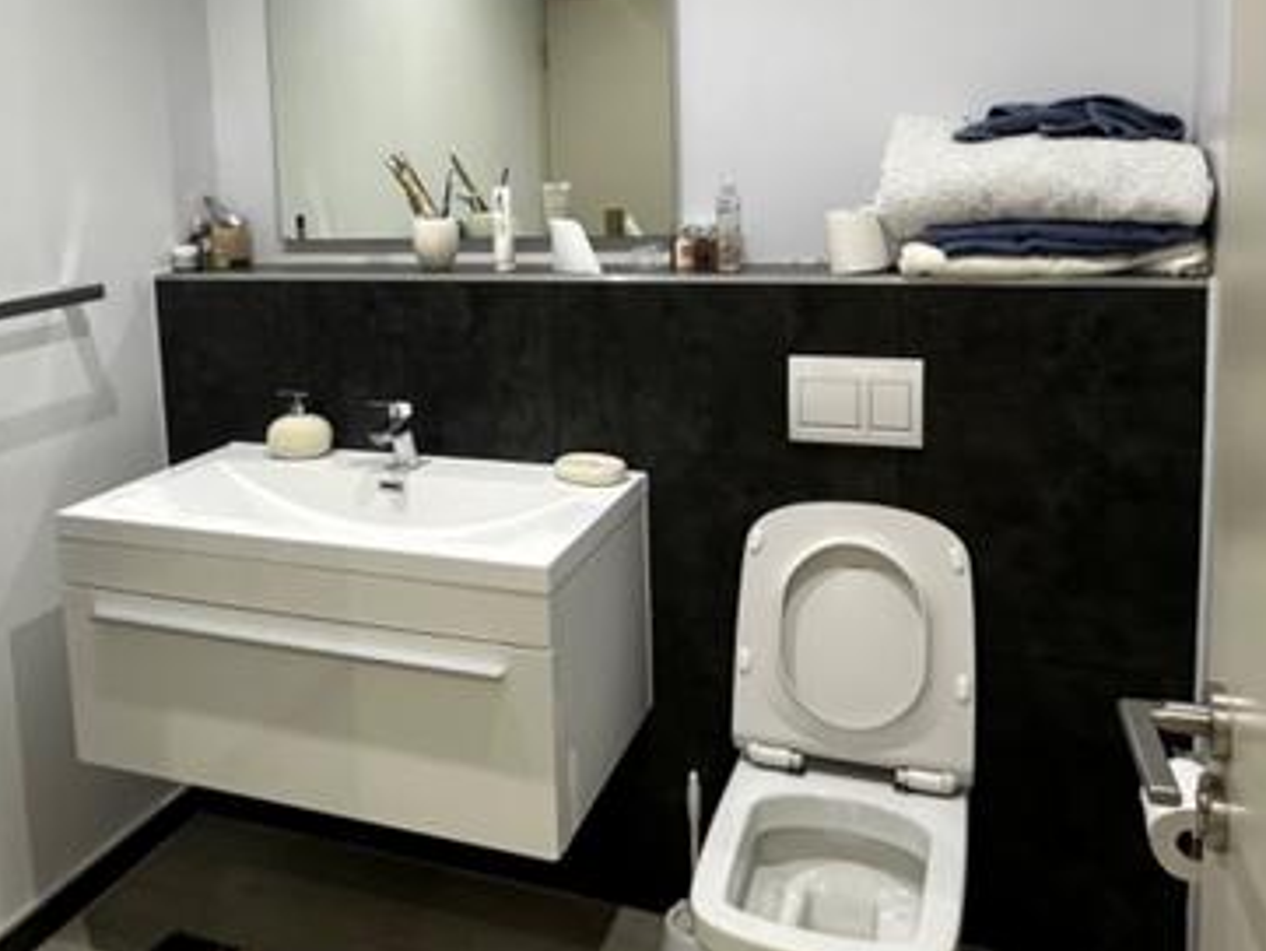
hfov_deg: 58.1
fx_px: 1134
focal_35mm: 31
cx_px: 544
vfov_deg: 44.6
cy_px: 295
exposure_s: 1/50
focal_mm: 2.22
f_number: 2.2
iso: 200
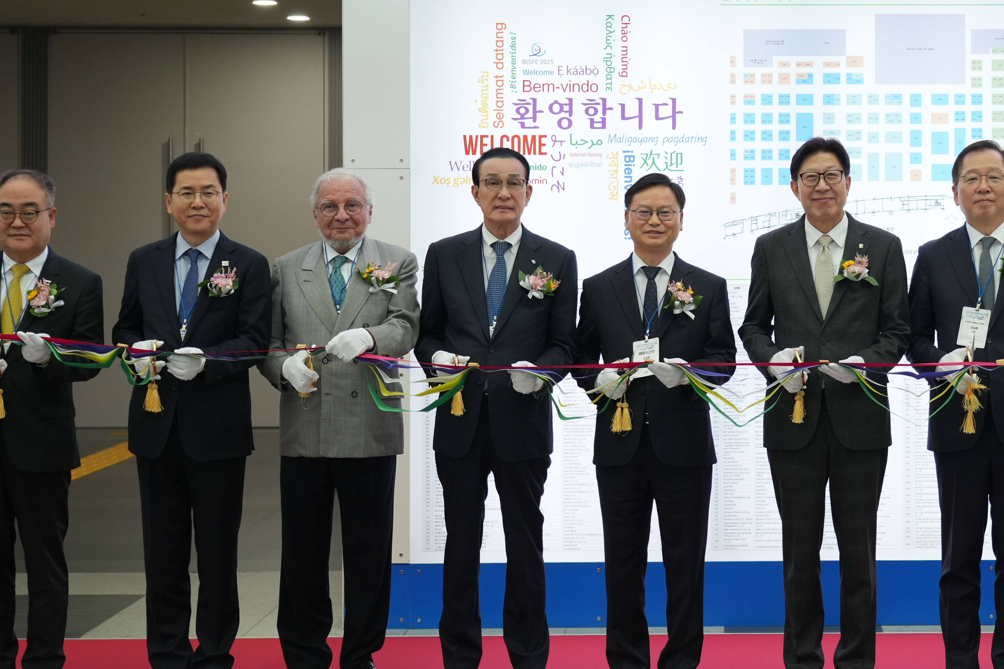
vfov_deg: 14.1
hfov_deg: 20.8
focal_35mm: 97
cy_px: 246
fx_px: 2705
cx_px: 819
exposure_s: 1/200
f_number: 4
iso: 1000
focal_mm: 57
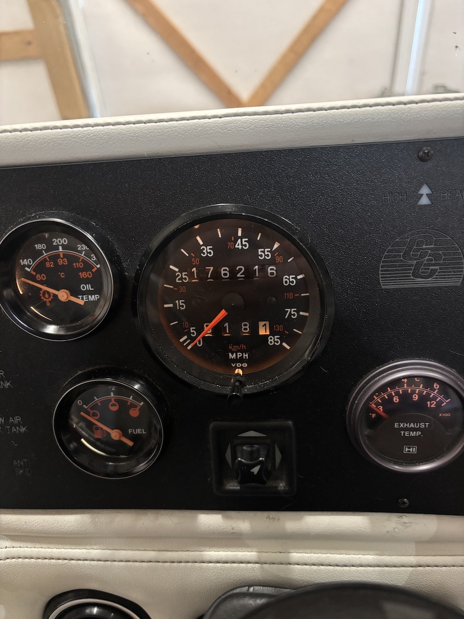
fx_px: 465
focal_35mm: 26
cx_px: 232
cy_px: 310
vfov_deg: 67.3
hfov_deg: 53.1
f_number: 1.6
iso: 640
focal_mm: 5.96
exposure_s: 1/30
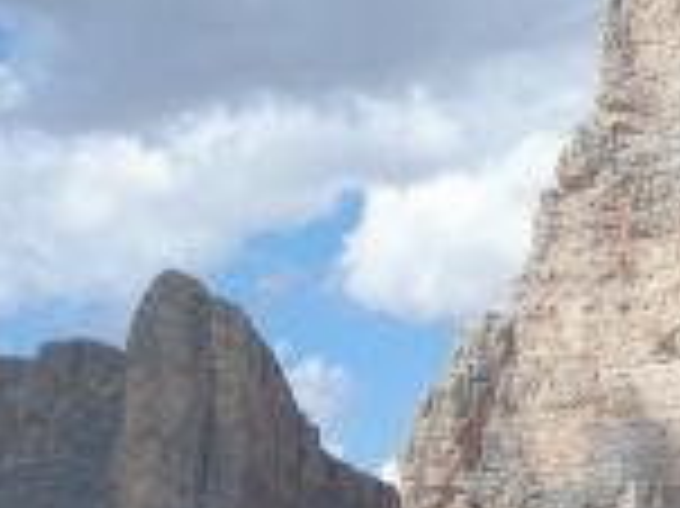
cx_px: 991
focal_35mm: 157
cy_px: 346
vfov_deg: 9.4
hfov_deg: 12.1
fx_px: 3082
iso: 64
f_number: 8
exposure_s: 1/173
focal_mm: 7.9
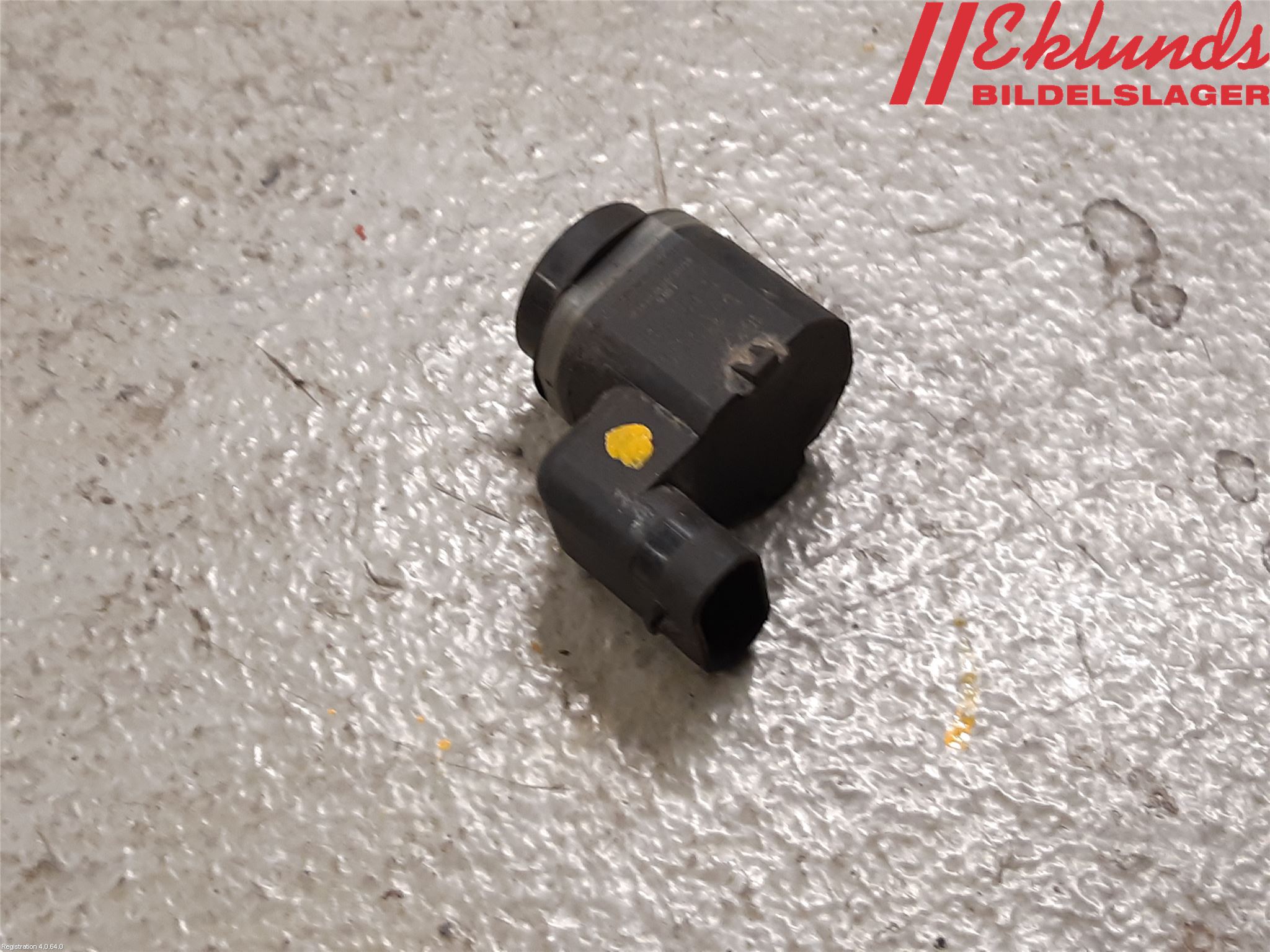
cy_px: 476
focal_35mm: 26
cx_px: 635
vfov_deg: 53.1
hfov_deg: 67.3
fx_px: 954
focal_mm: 3.93
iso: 125
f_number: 1.7
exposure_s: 1/50
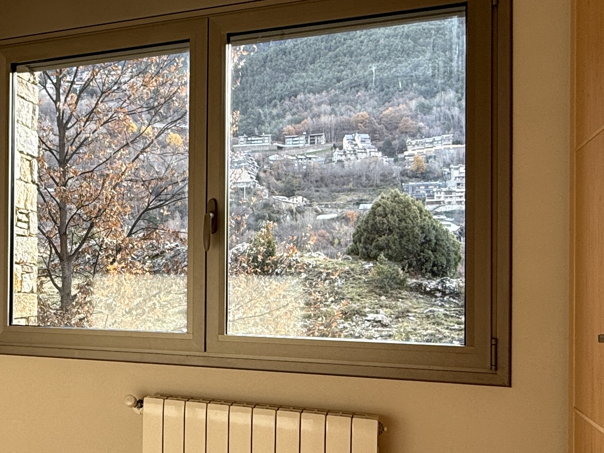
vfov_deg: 34.2
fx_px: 733
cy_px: 273
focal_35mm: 42
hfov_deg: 41.8
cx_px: 82
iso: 50
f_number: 2.2
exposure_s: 1/99
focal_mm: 2.22
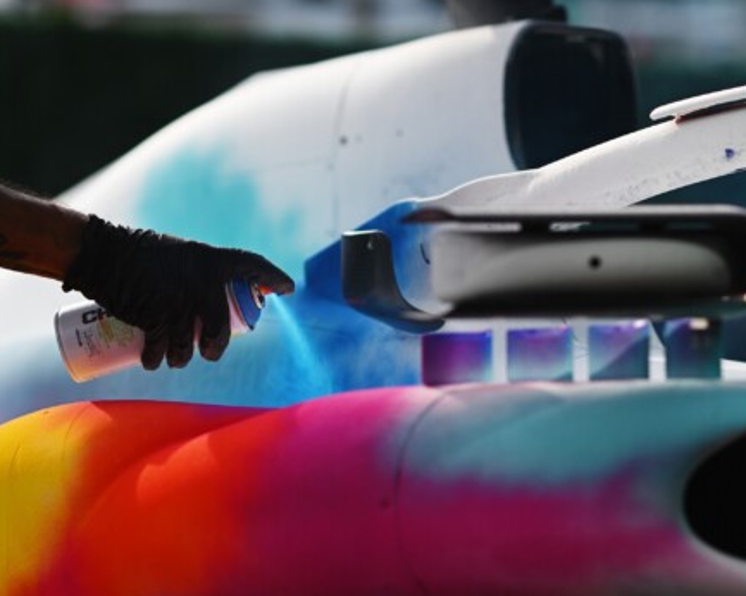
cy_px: 340
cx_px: 324
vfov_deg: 12.0
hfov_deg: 14.9
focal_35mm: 129
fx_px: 2847
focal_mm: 85
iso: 200
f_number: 2
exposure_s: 1/3200
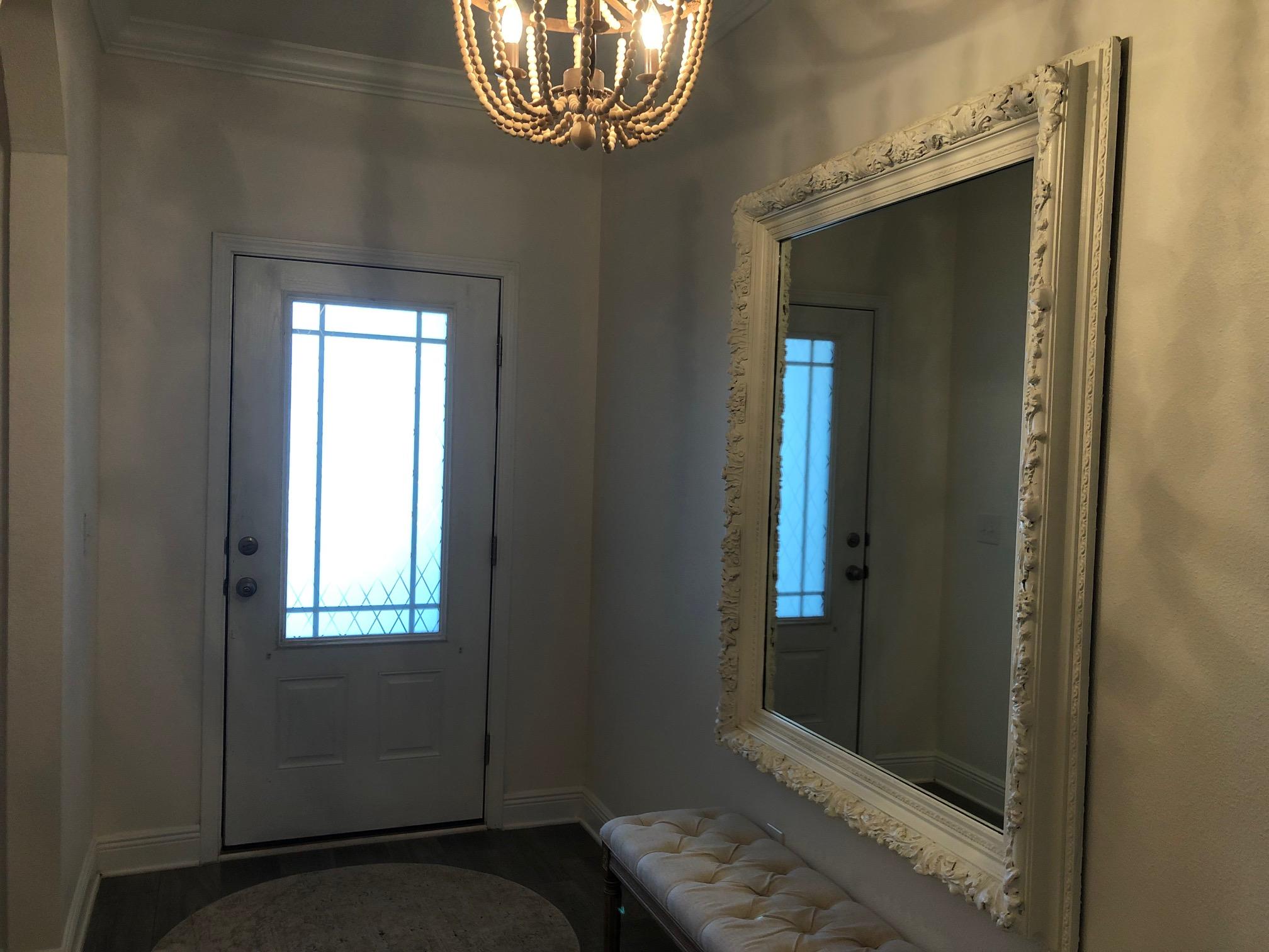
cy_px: 476
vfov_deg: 49.7
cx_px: 634
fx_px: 1026
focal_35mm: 28
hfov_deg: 63.4
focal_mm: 4
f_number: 1.8
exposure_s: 1/40
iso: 20
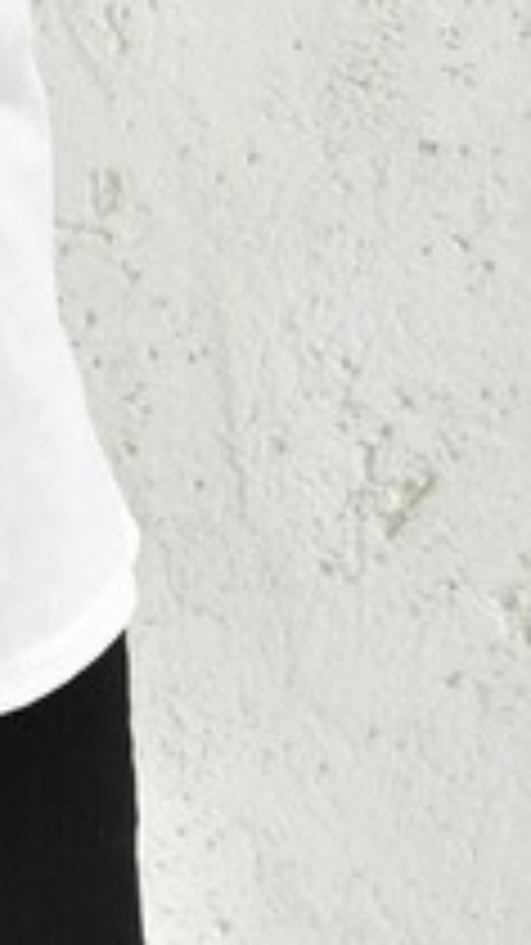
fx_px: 3758
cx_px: -378
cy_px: -495
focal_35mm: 150
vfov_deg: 13.5
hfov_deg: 7.9
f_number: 7.1
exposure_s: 1/160
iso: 100
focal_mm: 40
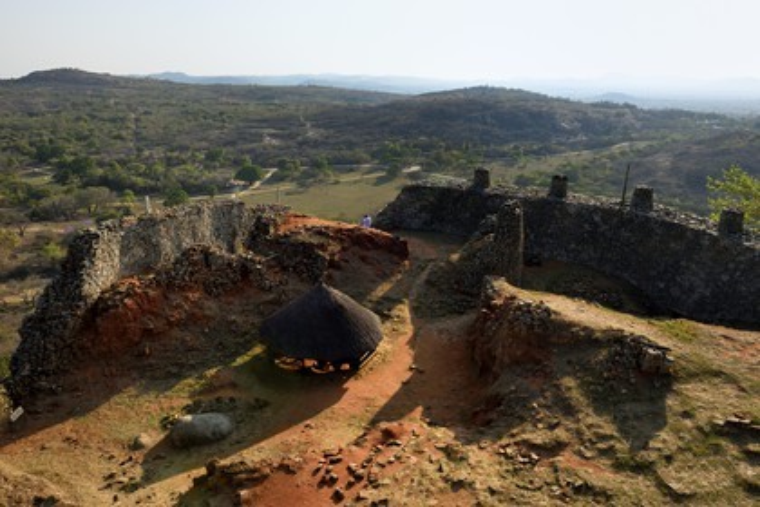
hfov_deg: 73.7
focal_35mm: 24
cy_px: 254
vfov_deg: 53.1
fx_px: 507
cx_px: 380
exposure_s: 1/160
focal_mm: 24
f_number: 13
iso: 200
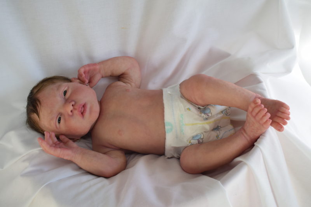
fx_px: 389
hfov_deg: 43.6
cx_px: 156
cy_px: 104
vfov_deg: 29.9
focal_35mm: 45
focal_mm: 30
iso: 100
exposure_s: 1/40
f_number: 5.6
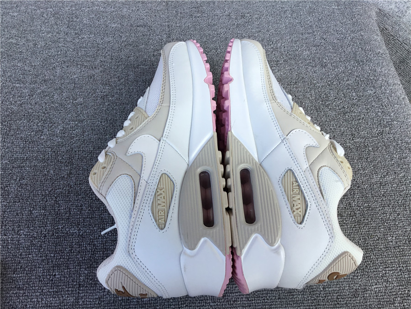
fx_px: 368
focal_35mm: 31
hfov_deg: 58.4
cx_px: 206
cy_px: 154
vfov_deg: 45.4
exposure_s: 1/289
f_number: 2.4
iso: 25
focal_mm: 3.3
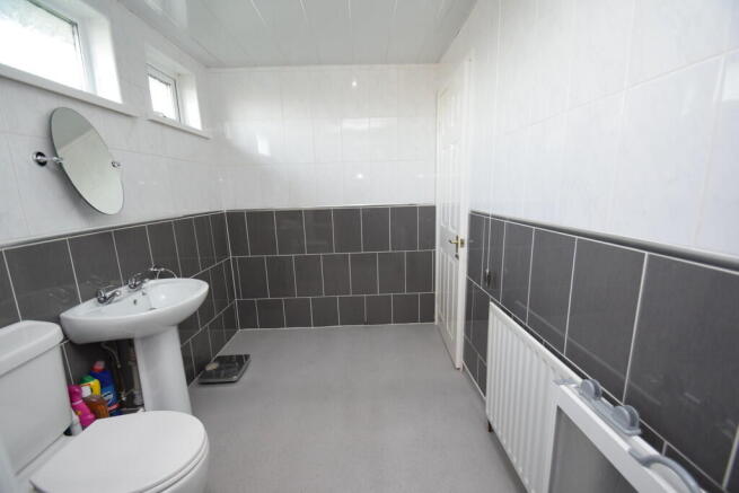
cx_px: 370
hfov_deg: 100.4
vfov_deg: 77.4
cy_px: 246
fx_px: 308
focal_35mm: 15
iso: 1100
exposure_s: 1/60
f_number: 3.5
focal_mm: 10
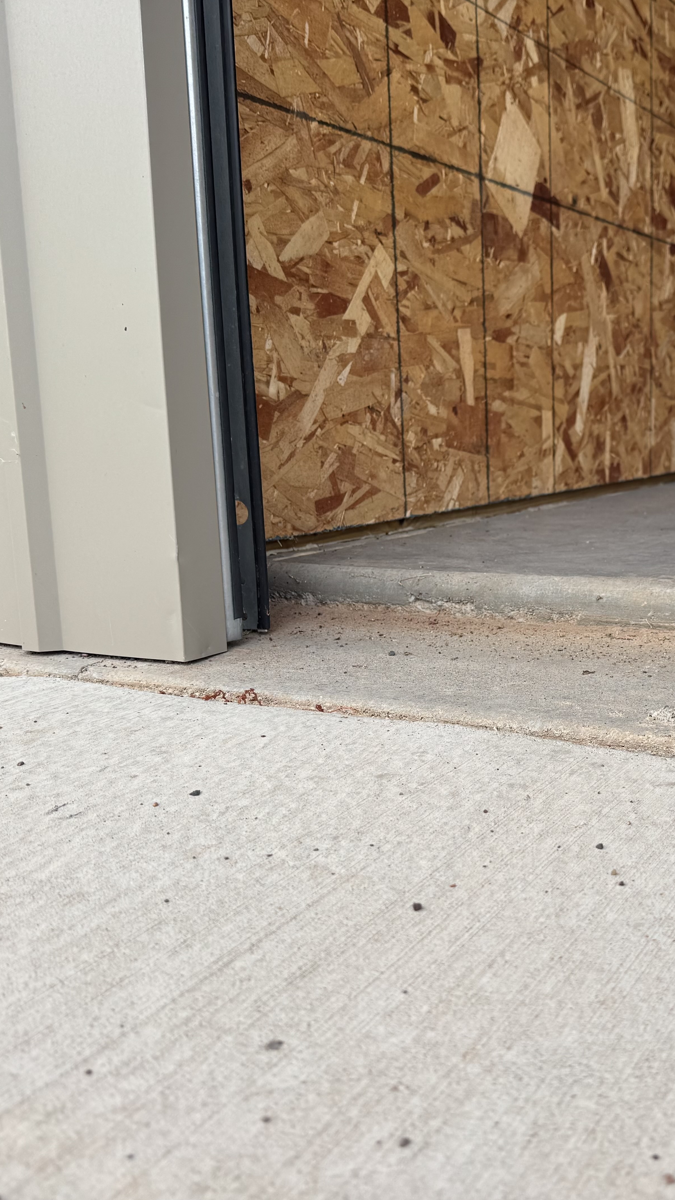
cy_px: 600
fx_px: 1114
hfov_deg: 32.8
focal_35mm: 35
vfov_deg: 56.6
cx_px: 537
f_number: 1.78
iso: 80
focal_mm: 6.76
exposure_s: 1/1172
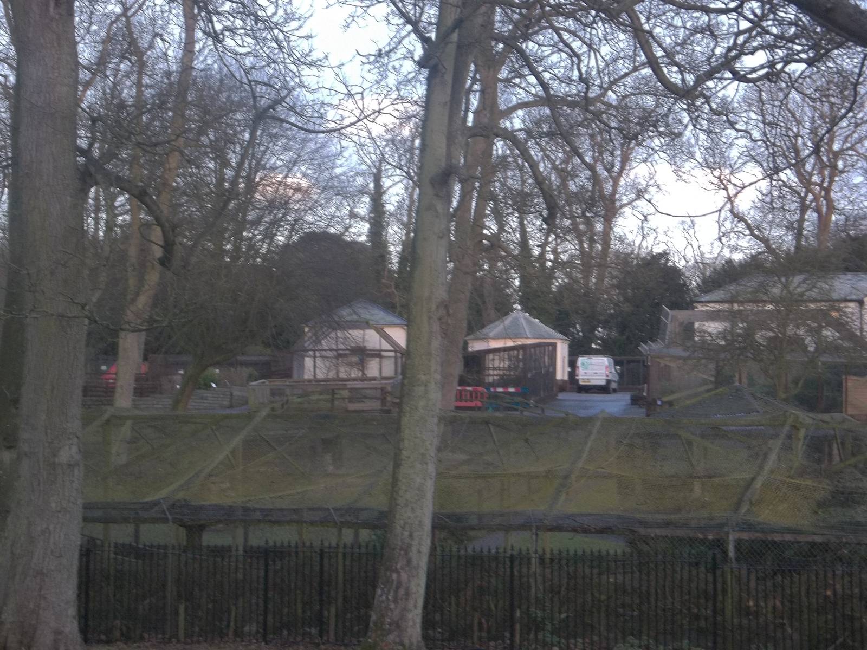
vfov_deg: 17.2
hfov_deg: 22.8
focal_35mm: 86
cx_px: 434
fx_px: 2154
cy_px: 325
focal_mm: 15.4
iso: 160
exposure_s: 1/30
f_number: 4.5
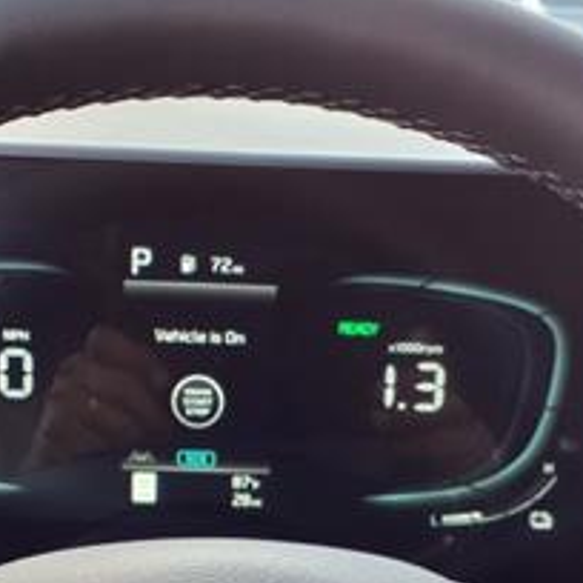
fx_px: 1429
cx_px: 214
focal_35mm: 75
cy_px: 586
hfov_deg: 23.0
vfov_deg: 22.2
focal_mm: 3.58
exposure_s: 1/60.2
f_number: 1.9
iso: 40
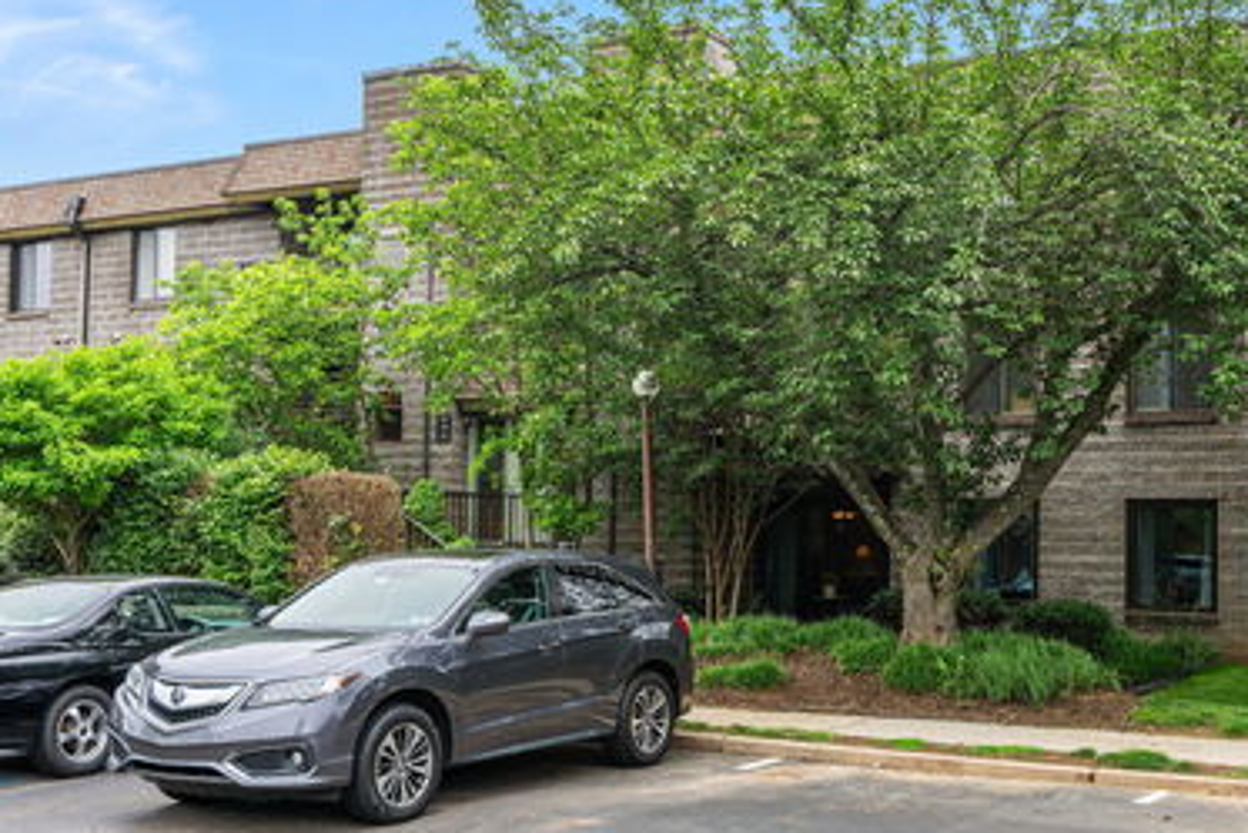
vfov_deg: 29.9
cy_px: 411
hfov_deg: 43.3
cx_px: 776
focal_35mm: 45
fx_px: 1561
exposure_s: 1/320
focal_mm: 35
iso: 320
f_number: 7.1
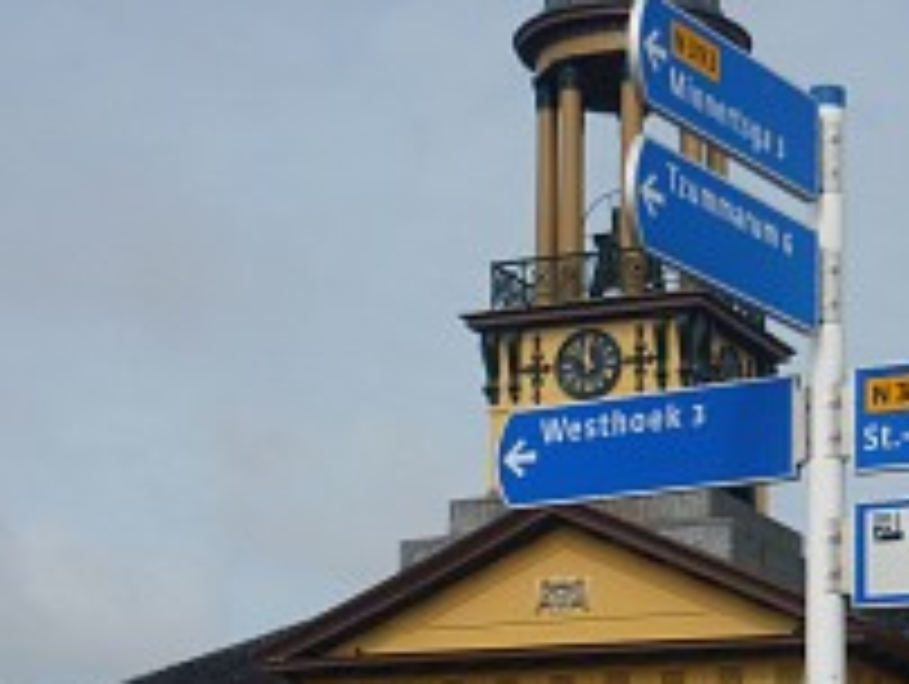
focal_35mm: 107
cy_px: 536
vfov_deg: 13.8
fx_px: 2813
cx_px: 616
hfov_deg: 18.3
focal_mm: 8
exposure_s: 1/250
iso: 80
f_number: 9
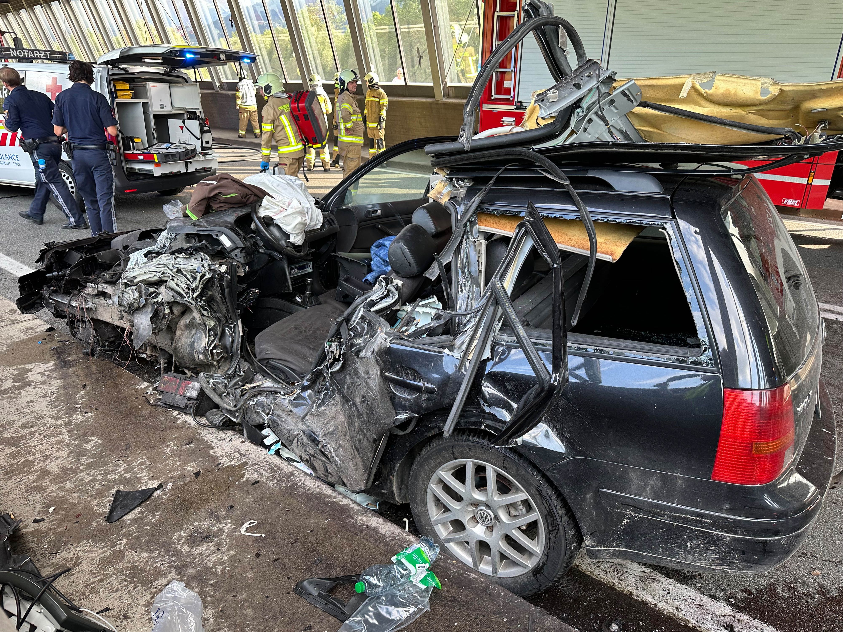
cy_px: 316
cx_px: 422
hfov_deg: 71.6
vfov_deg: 56.8
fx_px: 584
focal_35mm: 24
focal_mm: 6.86
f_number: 1.78
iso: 100
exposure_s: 1/100
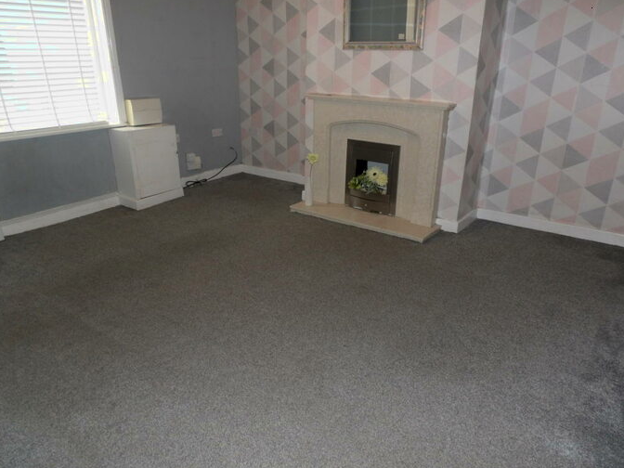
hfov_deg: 69.4
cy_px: 239
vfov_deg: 54.9
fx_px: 451
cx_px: 321
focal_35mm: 25
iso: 200
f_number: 4.1
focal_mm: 4.3
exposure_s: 1/15
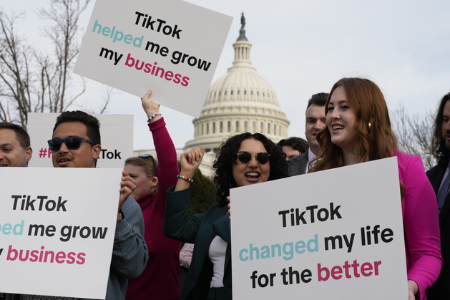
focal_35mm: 62
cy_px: 144
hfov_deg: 32.4
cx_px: 215
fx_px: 775
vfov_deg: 21.9
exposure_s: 1/800
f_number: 7.1
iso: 400
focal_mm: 50
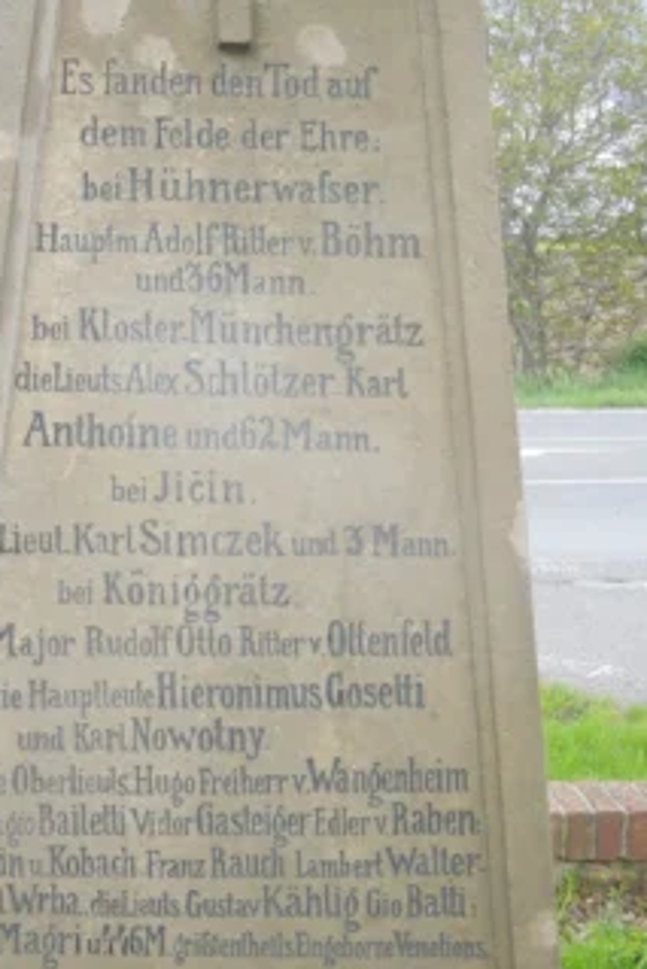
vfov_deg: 28.8
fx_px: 1885
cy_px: 459
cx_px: 258
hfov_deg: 19.5
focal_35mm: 70
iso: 400
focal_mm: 11
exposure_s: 1/320
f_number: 4.3
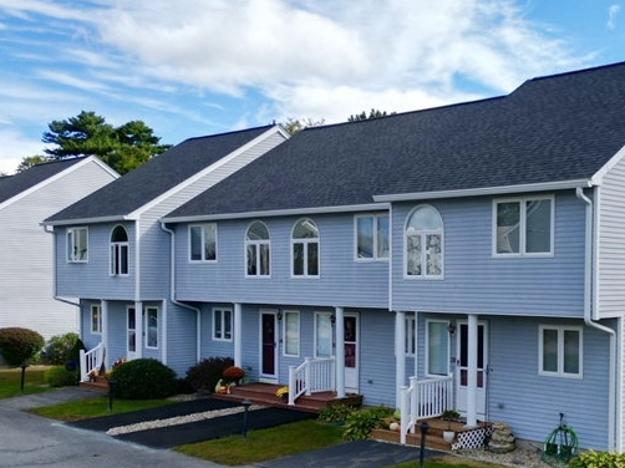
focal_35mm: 49
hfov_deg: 38.2
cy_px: 314
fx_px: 884
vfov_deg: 29.4
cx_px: 444
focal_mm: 6.72
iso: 110
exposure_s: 1/2500
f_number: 1.7
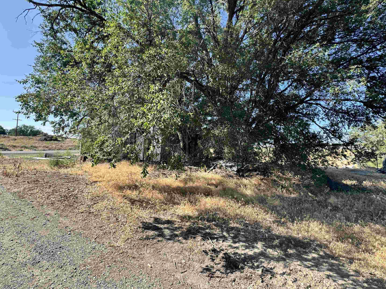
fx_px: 167
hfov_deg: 98.1
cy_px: 134
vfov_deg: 81.6
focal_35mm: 15
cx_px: 200
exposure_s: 1/399
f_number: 2.2
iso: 40
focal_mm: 2.22
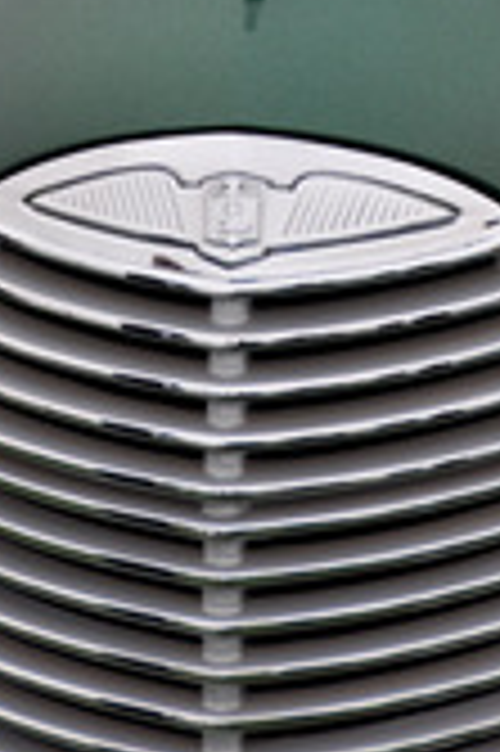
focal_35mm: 399
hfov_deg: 3.4
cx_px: 241
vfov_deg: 5.1
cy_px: -164
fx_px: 8335
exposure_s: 1/320
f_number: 5.3
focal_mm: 105
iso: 400
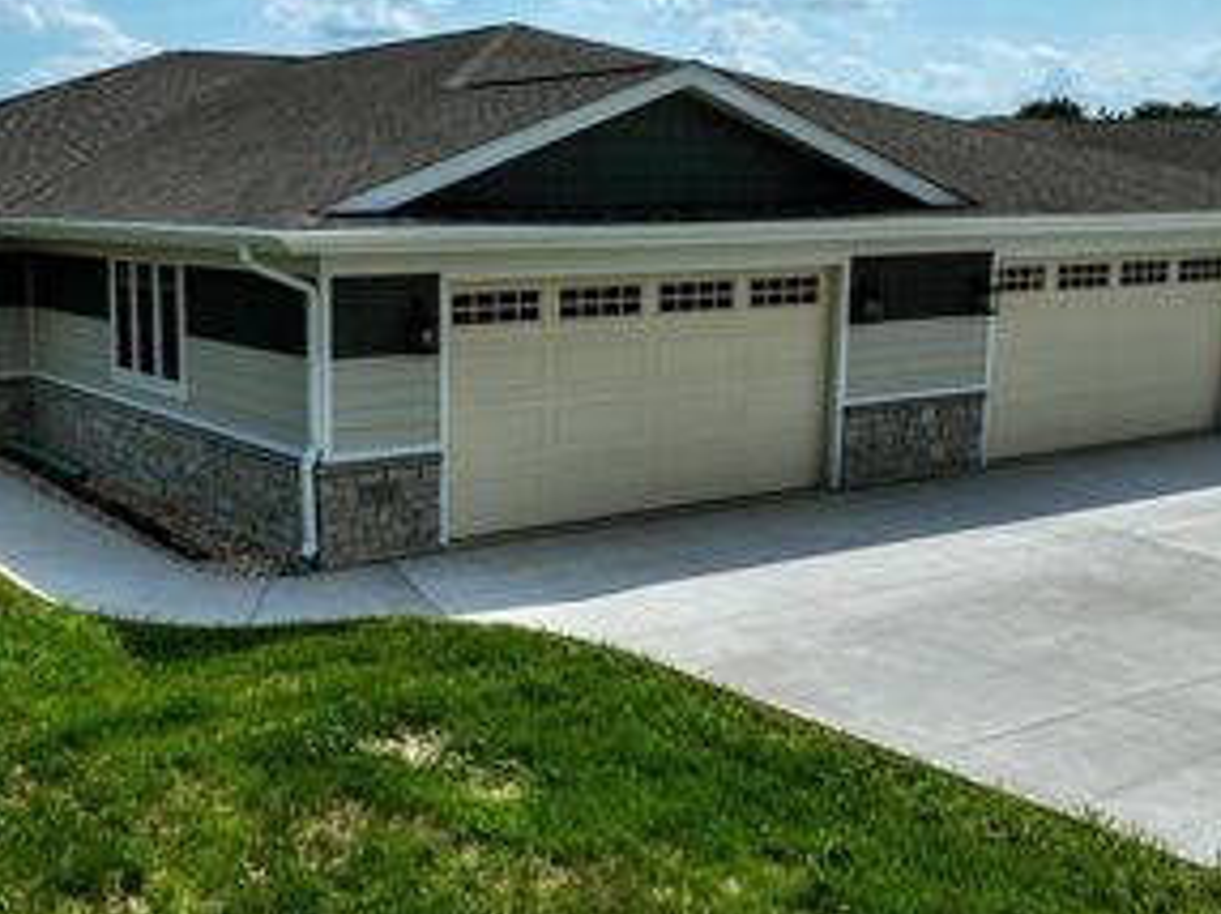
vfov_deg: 34.3
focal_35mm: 42
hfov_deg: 43.7
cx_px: 346
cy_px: 459
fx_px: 1480
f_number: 2.8
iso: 100
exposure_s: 1/3200
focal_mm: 12.29
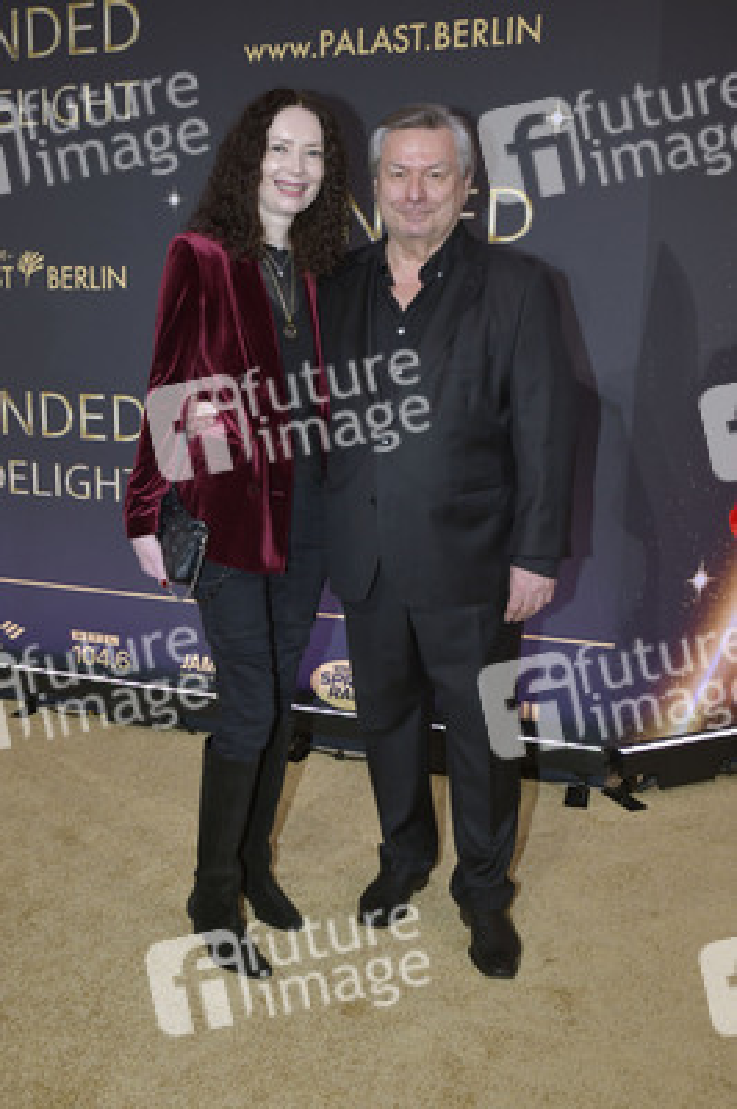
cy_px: 554
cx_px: 368
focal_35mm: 29
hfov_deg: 44.9
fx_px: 892
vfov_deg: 63.7
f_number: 6.3
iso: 1250
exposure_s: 1/250
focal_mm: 29
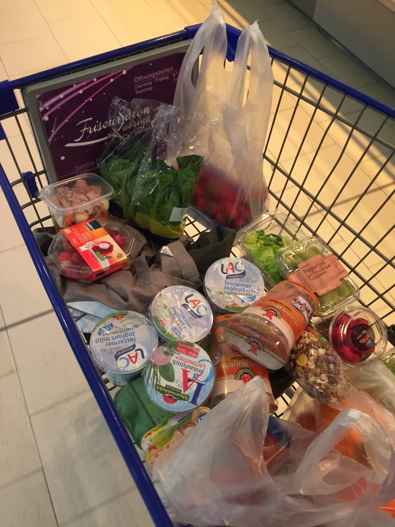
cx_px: 198
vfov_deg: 61.7
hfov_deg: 48.2
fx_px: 441
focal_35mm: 29
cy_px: 264
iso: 80
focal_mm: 4.15
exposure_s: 1/30
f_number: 2.2
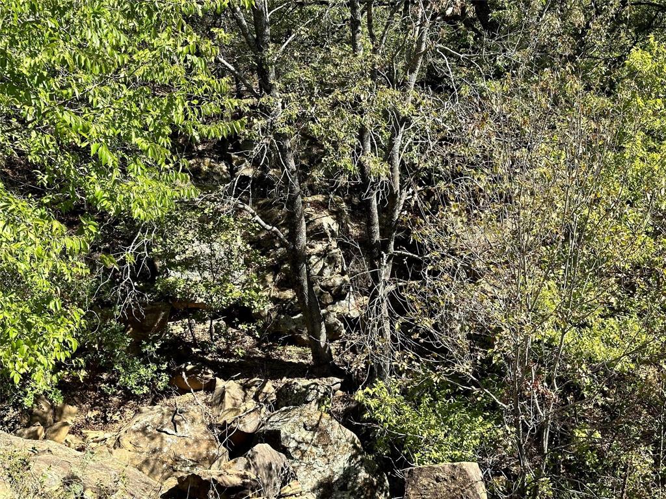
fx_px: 924
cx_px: 333
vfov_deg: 30.3
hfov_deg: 39.7
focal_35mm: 48
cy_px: 250
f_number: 1.78
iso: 64
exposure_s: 1/1272
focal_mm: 6.86
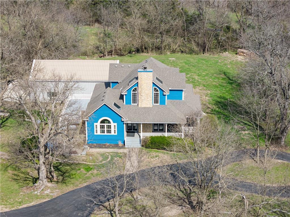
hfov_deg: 27.8
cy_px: 108
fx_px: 586
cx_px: 145
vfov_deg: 21.0
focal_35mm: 70
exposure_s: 1/1600
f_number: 2.8
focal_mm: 19.35
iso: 160
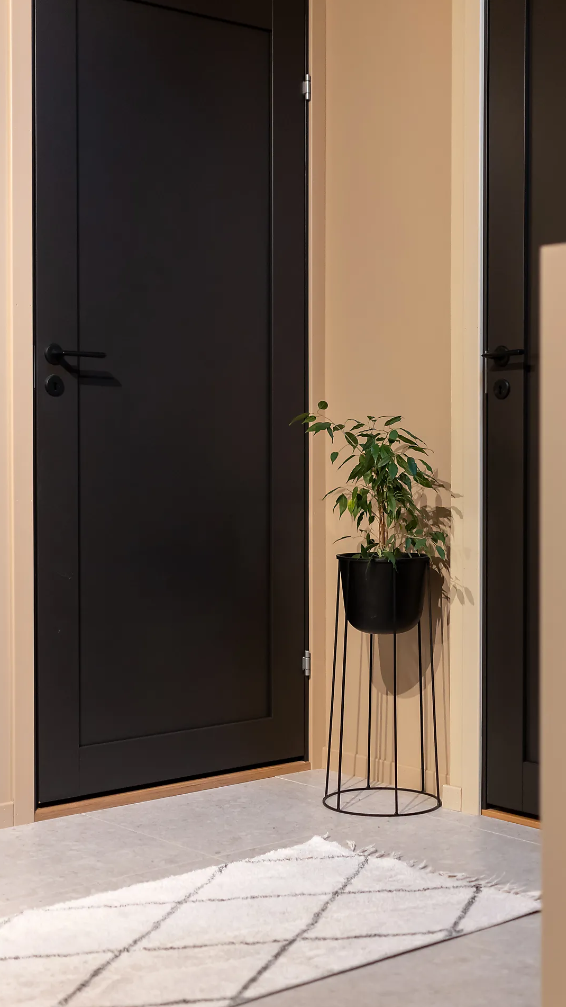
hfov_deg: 21.6
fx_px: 1481
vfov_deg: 37.5
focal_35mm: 56
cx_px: 333
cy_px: 504
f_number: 1.8
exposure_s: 1/80
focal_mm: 35
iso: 1000
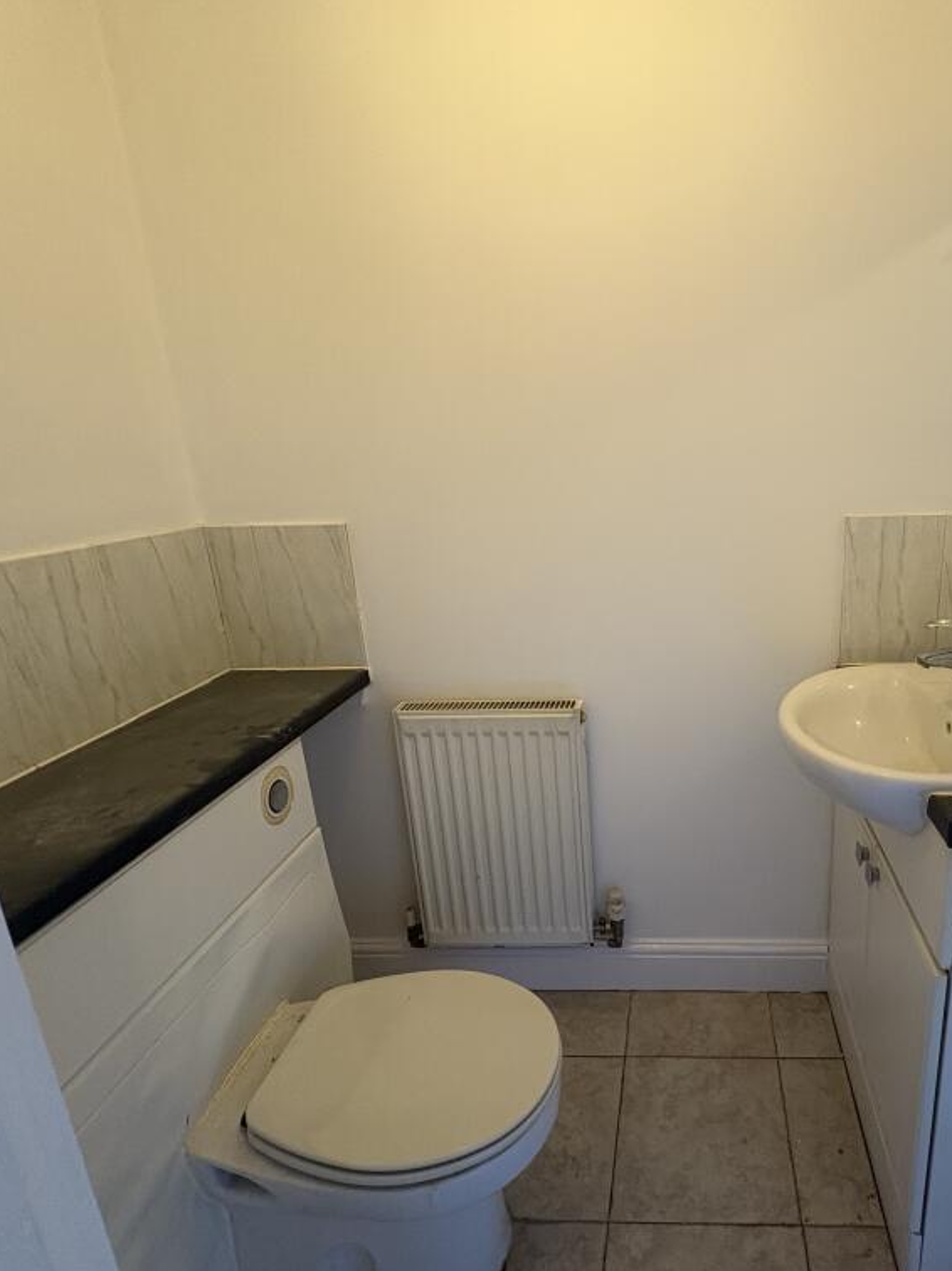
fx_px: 697
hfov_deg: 66.0
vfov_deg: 84.7
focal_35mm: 19
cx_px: 666
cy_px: 643
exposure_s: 1/50
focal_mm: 2.22
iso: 250
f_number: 2.2
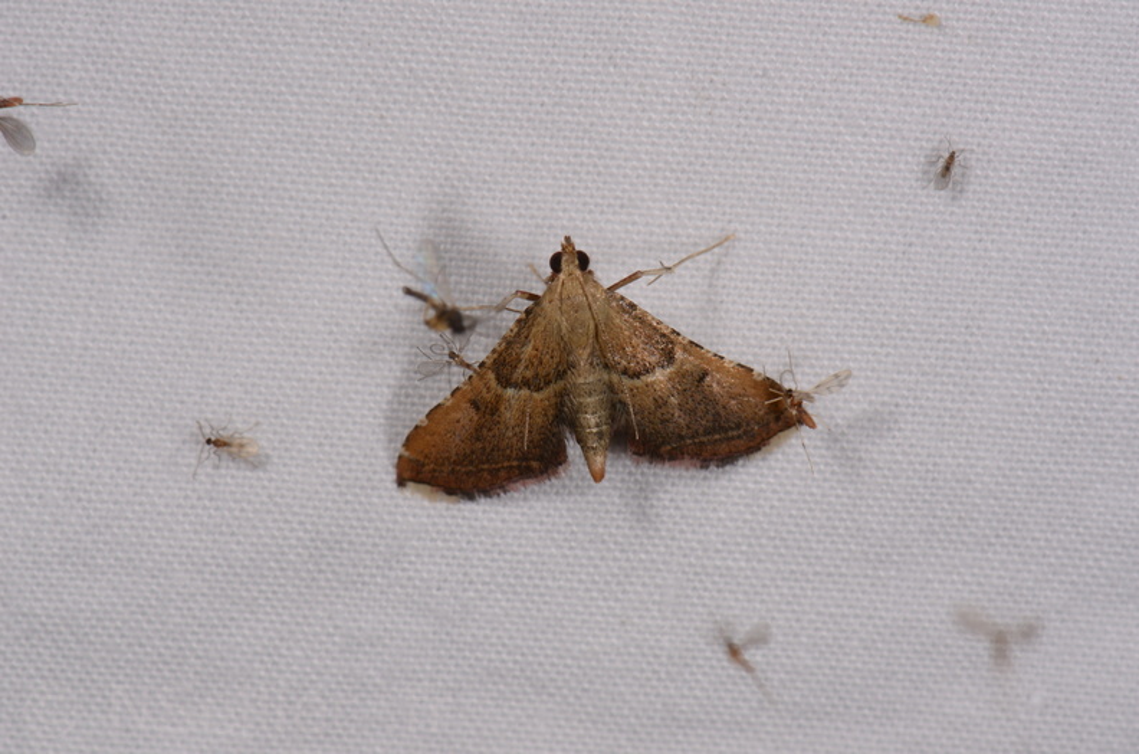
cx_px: 570
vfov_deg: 10.7
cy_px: 377
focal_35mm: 128
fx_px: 4024
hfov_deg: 16.1
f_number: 25
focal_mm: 85
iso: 100
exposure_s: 1/60
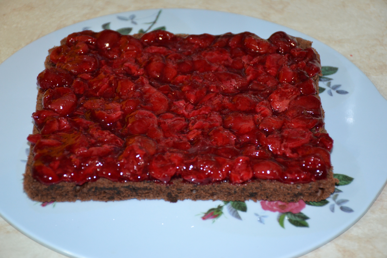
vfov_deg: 13.0
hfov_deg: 19.5
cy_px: 129
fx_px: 1129
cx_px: 194
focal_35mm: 105
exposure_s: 1/60
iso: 1600
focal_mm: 70
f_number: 5
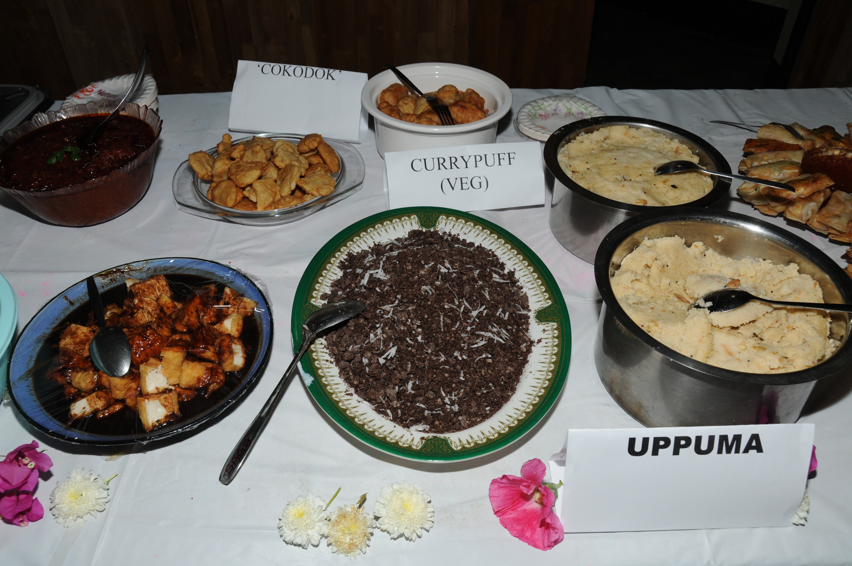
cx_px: 426
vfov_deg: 43.5
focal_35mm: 30
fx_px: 709
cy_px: 283
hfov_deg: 62.0
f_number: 9
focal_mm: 20
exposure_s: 1/125
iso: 400
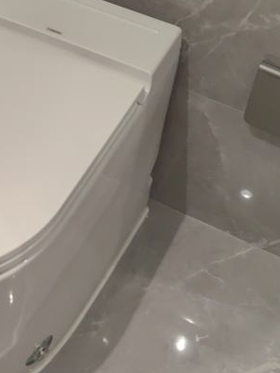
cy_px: -95
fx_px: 788
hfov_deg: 20.0
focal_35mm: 73
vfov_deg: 23.9
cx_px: 79
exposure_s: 1/50
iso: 100
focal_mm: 5.75
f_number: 2
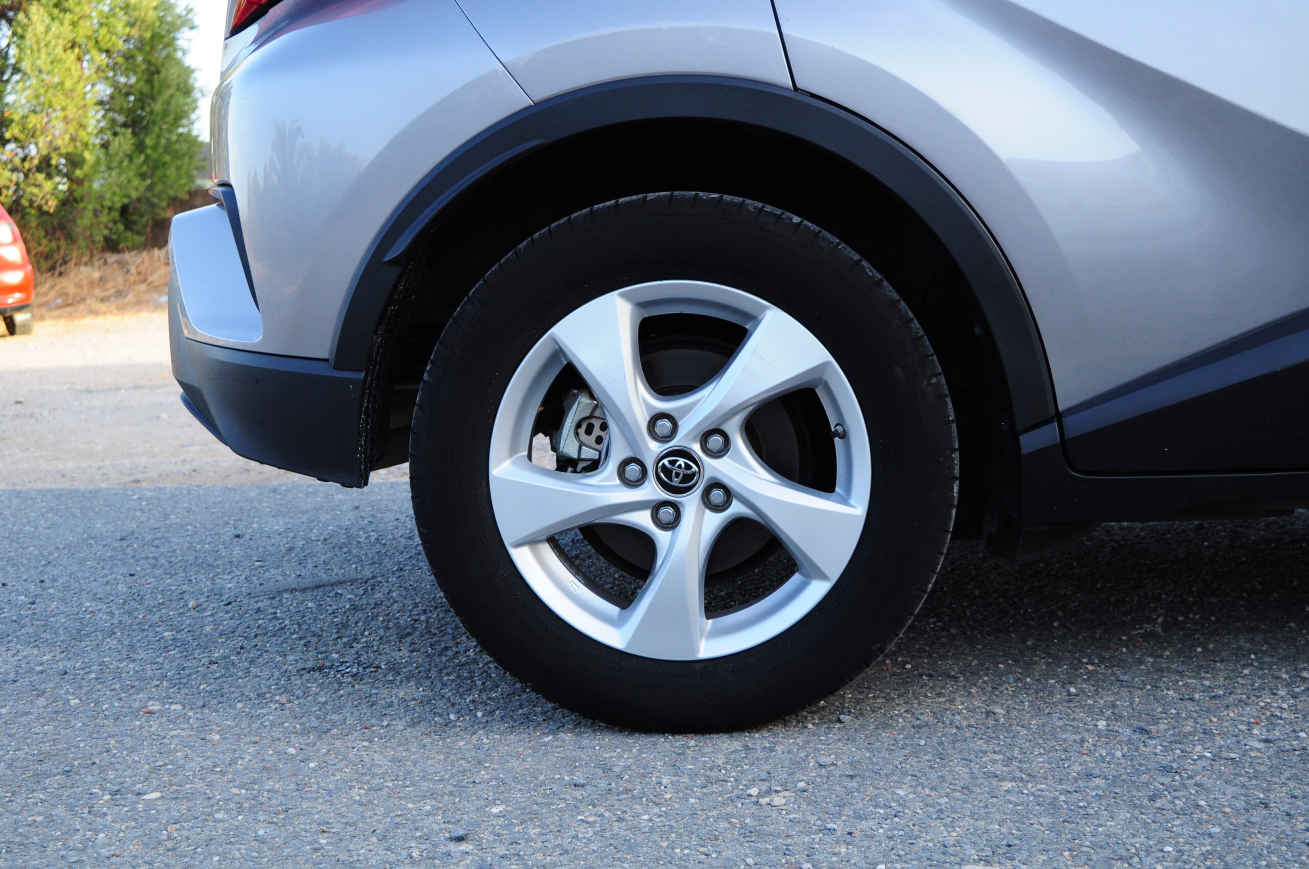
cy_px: 434
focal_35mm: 51
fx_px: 1852
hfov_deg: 38.9
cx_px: 654
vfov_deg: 26.4
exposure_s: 1/250
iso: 500
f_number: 5.6
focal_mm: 34
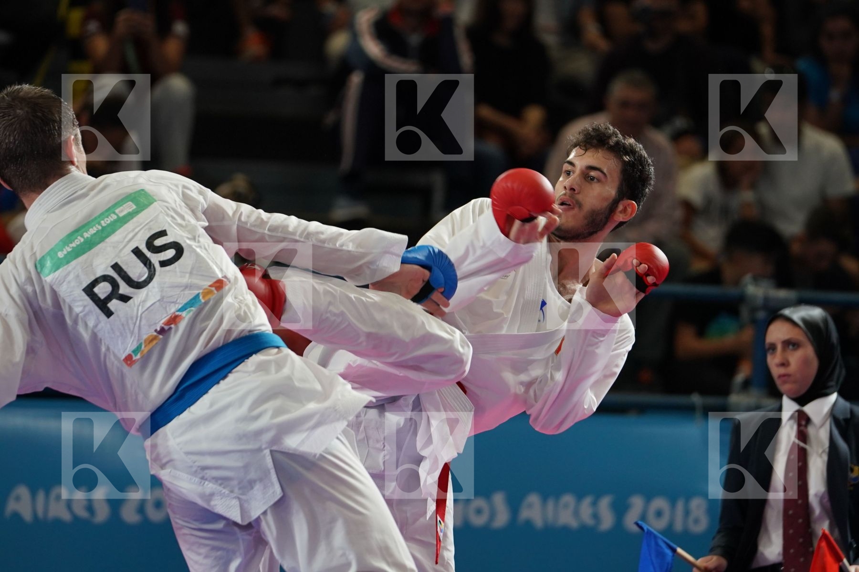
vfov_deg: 4.6
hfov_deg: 6.9
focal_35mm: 300
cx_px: 430
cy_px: 286
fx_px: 7158
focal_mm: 200
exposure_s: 1/1000
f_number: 2.8
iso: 1000
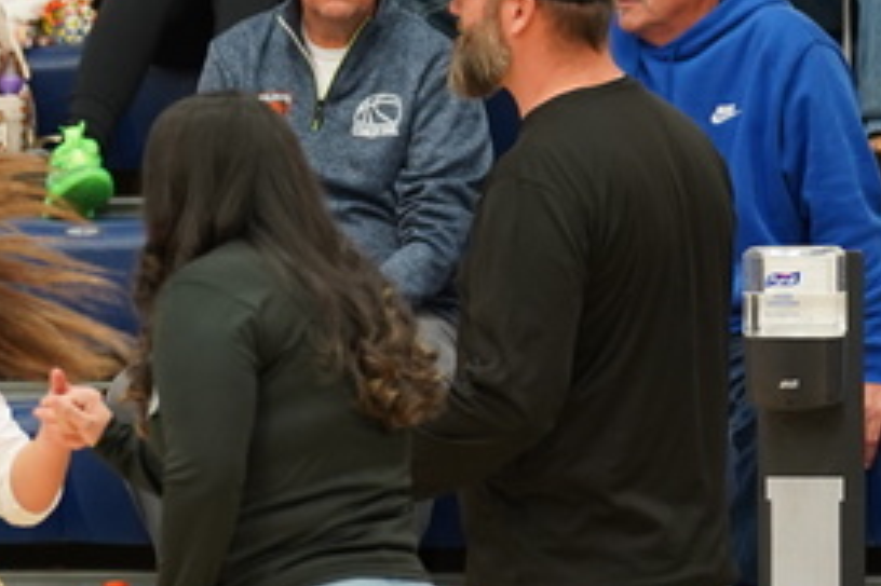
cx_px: -292
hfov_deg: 3.5
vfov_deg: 2.4
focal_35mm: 580
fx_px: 14185
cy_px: 523
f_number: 3.2
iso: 1600
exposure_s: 1/160
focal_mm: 154
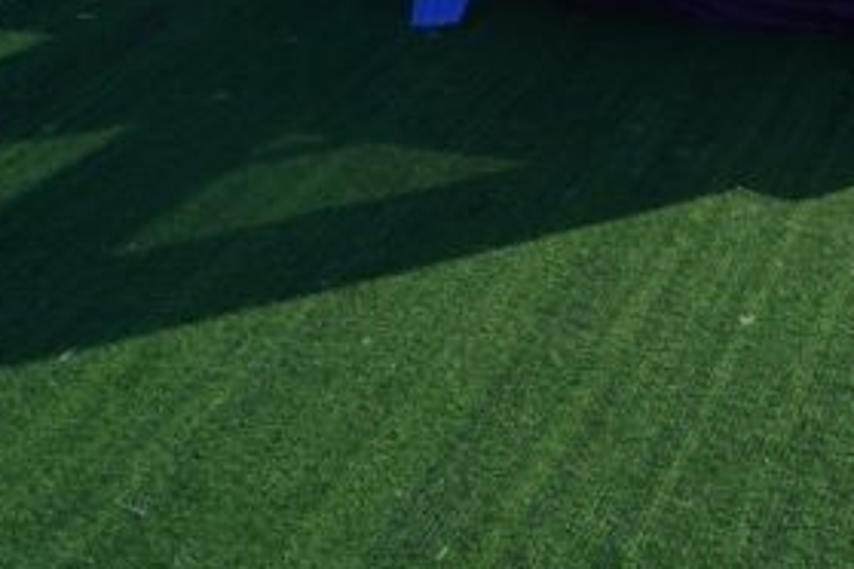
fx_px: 2087
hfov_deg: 22.3
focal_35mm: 88
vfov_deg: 14.0
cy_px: -427
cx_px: 836
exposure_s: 1/160
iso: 100
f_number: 10
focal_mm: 16
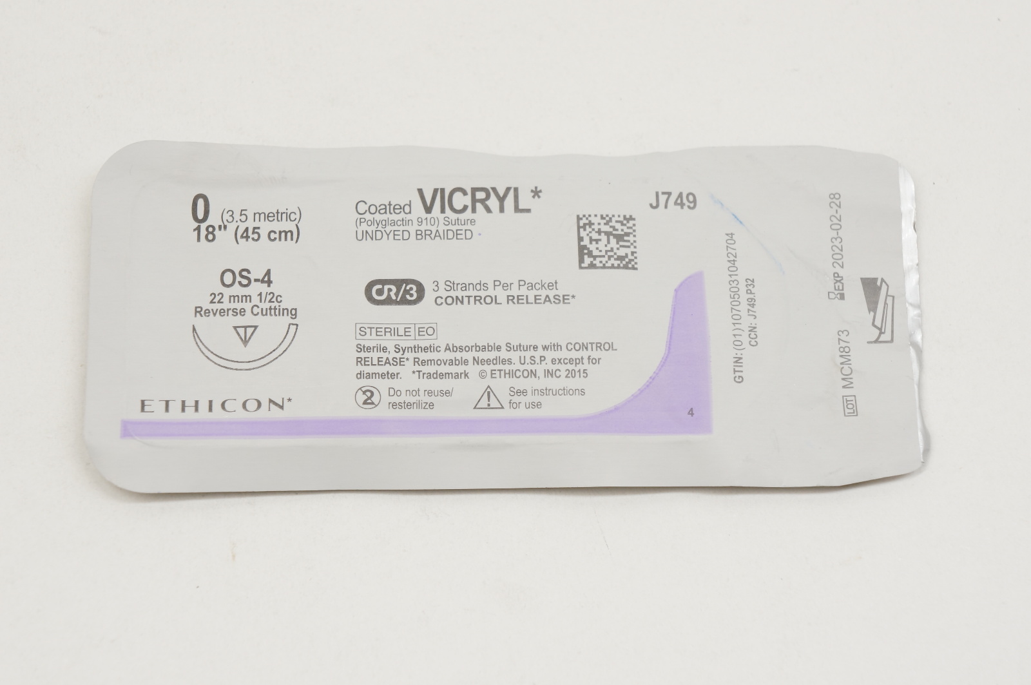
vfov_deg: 16.5
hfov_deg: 24.6
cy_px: 342
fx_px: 2360
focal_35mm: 82
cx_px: 516
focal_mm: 55
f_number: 7.1
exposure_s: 1/60
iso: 400
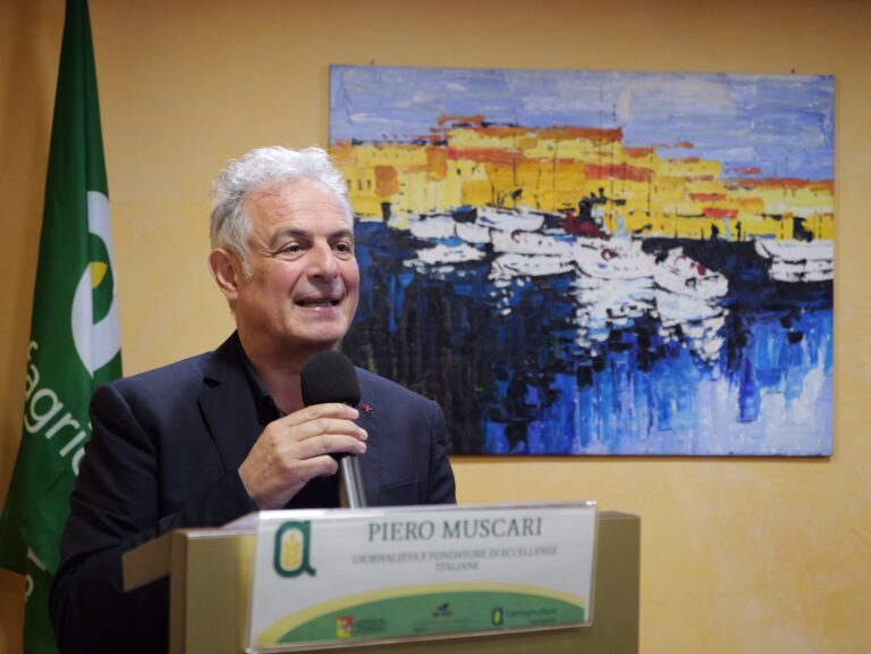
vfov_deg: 21.6
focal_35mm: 68
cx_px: 436
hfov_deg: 28.6
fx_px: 1711
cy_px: 327
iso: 2500
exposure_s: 1/125
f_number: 3.8
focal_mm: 34
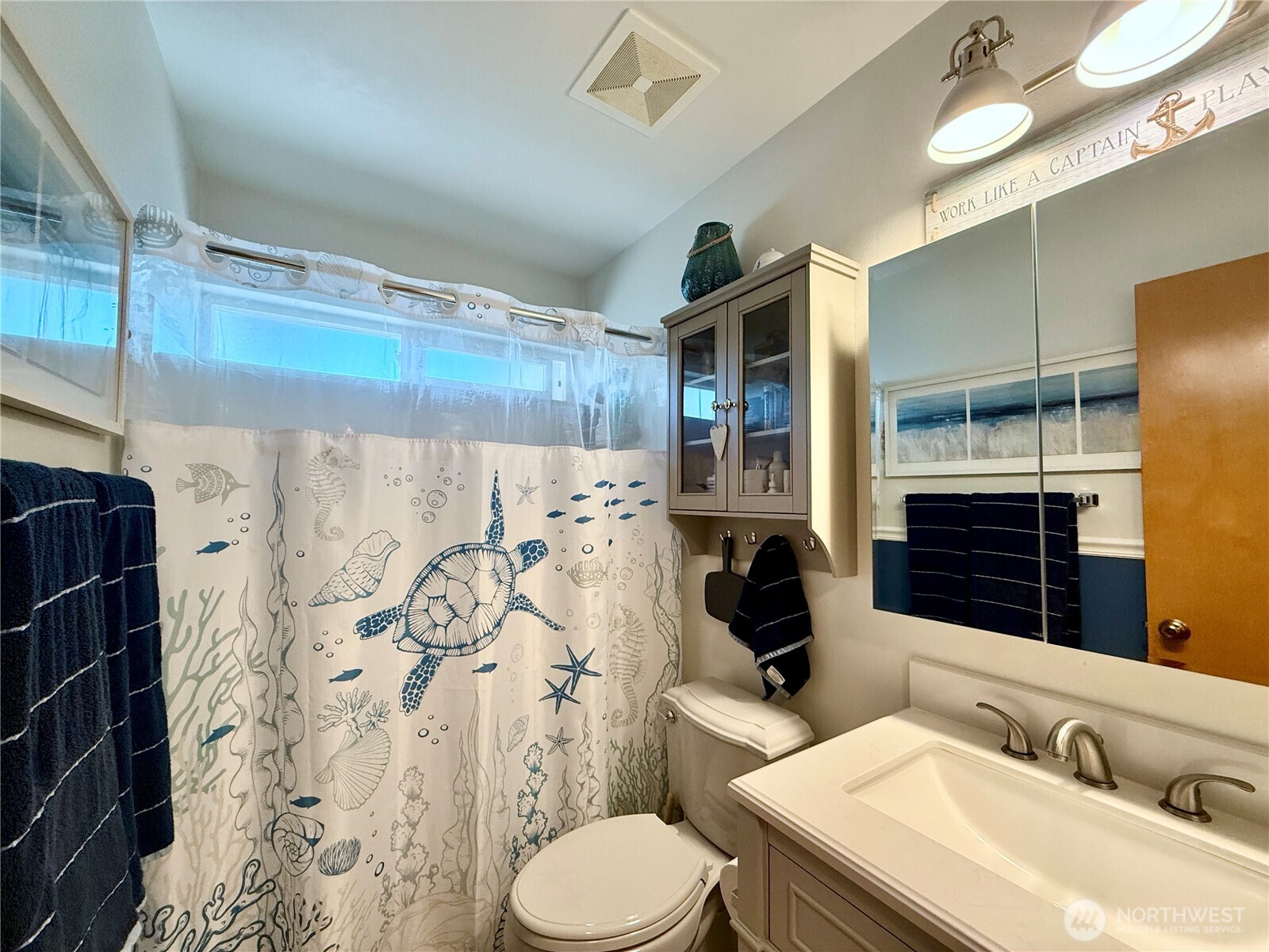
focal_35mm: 14
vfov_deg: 85.7
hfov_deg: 102.1
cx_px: 634
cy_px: 476
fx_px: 513
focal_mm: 2.22
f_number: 2.2
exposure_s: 1/120
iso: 320
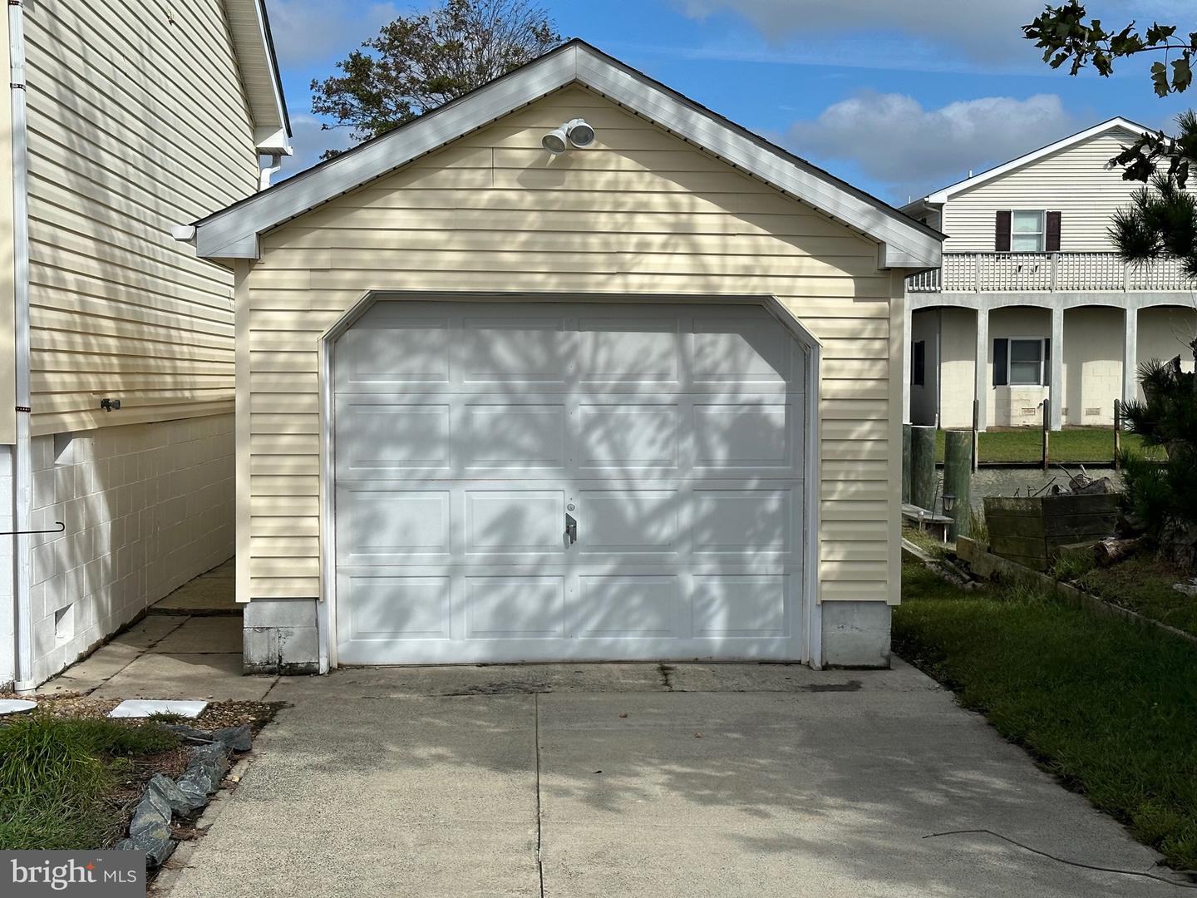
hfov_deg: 39.7
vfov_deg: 30.3
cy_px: 449
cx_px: 598
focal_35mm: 48
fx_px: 1660
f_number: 1.78
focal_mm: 6.86
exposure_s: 1/6211
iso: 64
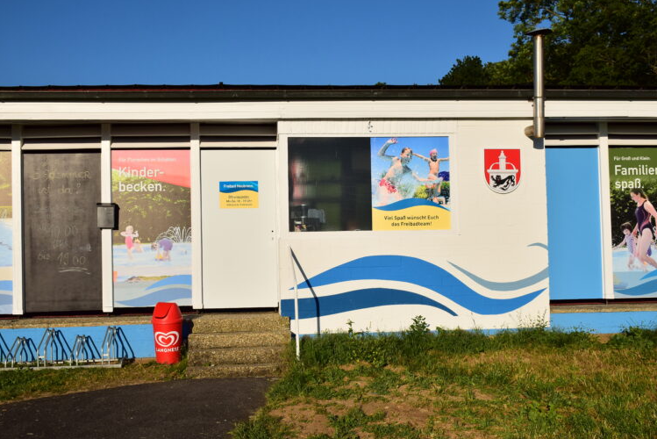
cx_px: 321
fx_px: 758
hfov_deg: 46.9
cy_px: 215
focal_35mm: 42
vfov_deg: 32.3
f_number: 11
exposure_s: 1/1250
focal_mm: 27
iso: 200
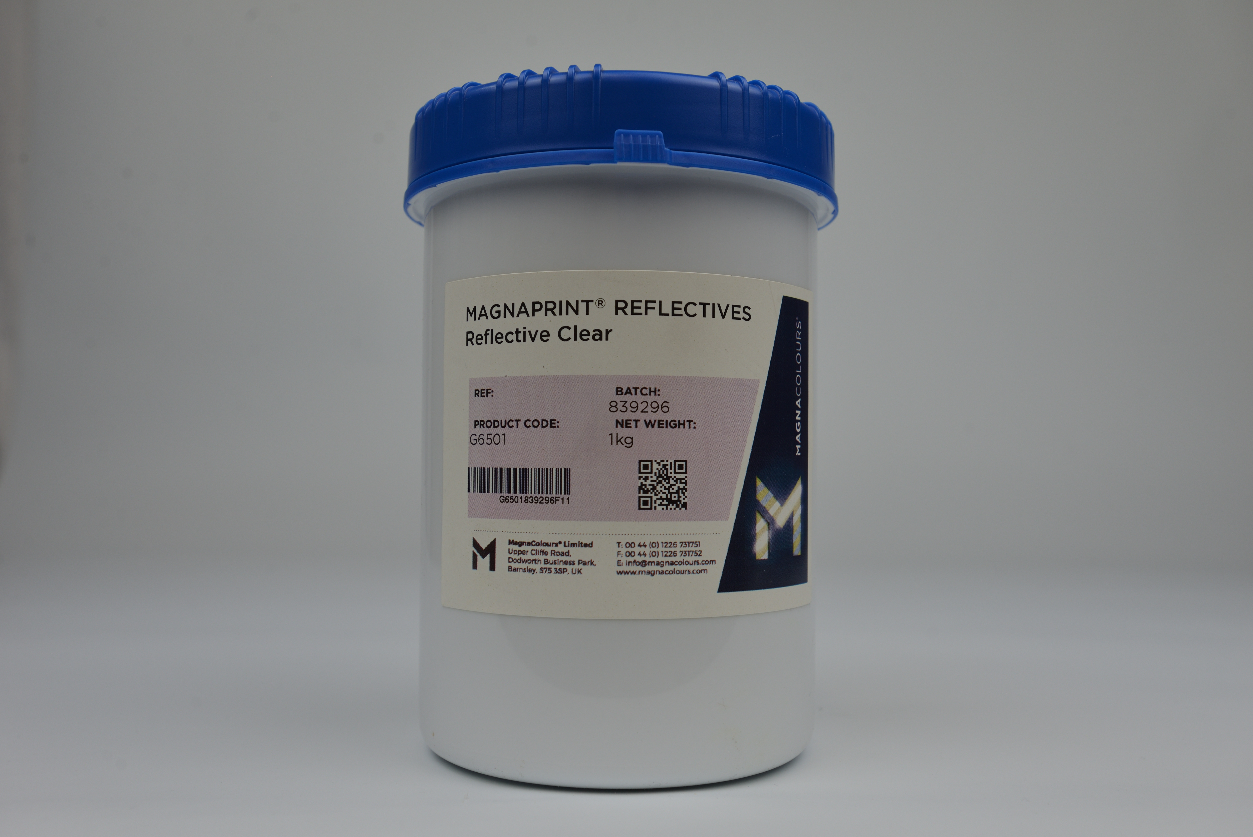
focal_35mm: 35
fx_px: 1219
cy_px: 418
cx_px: 626
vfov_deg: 37.9
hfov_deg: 54.4
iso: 160
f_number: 8
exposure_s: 1/60
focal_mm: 35
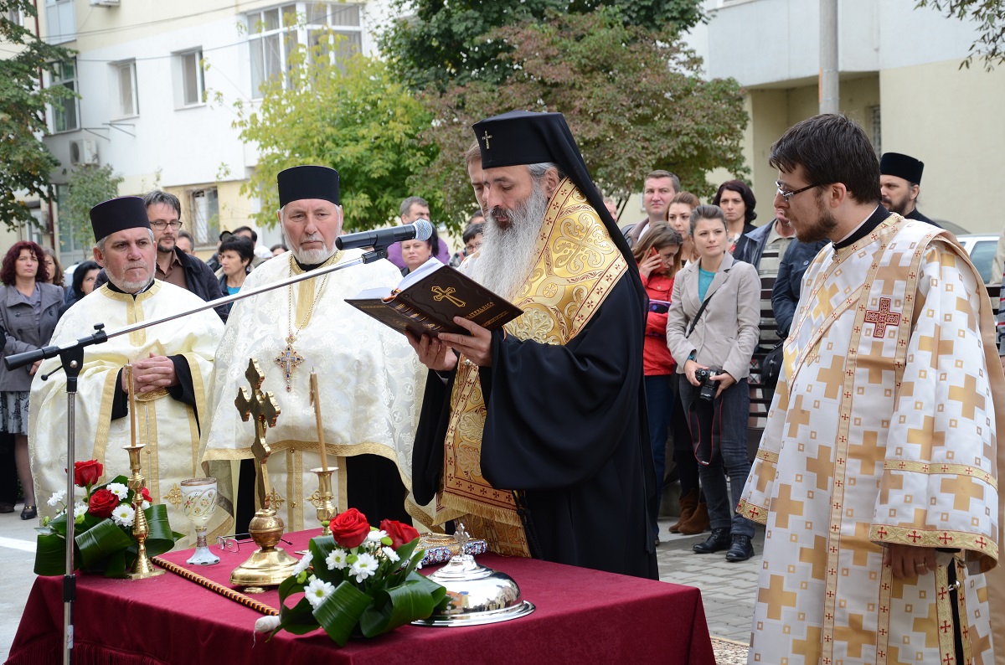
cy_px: 332
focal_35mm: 75
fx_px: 2089
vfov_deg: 18.1
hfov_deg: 27.1
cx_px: 502
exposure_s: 1/100
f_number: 6.3
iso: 160
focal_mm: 50
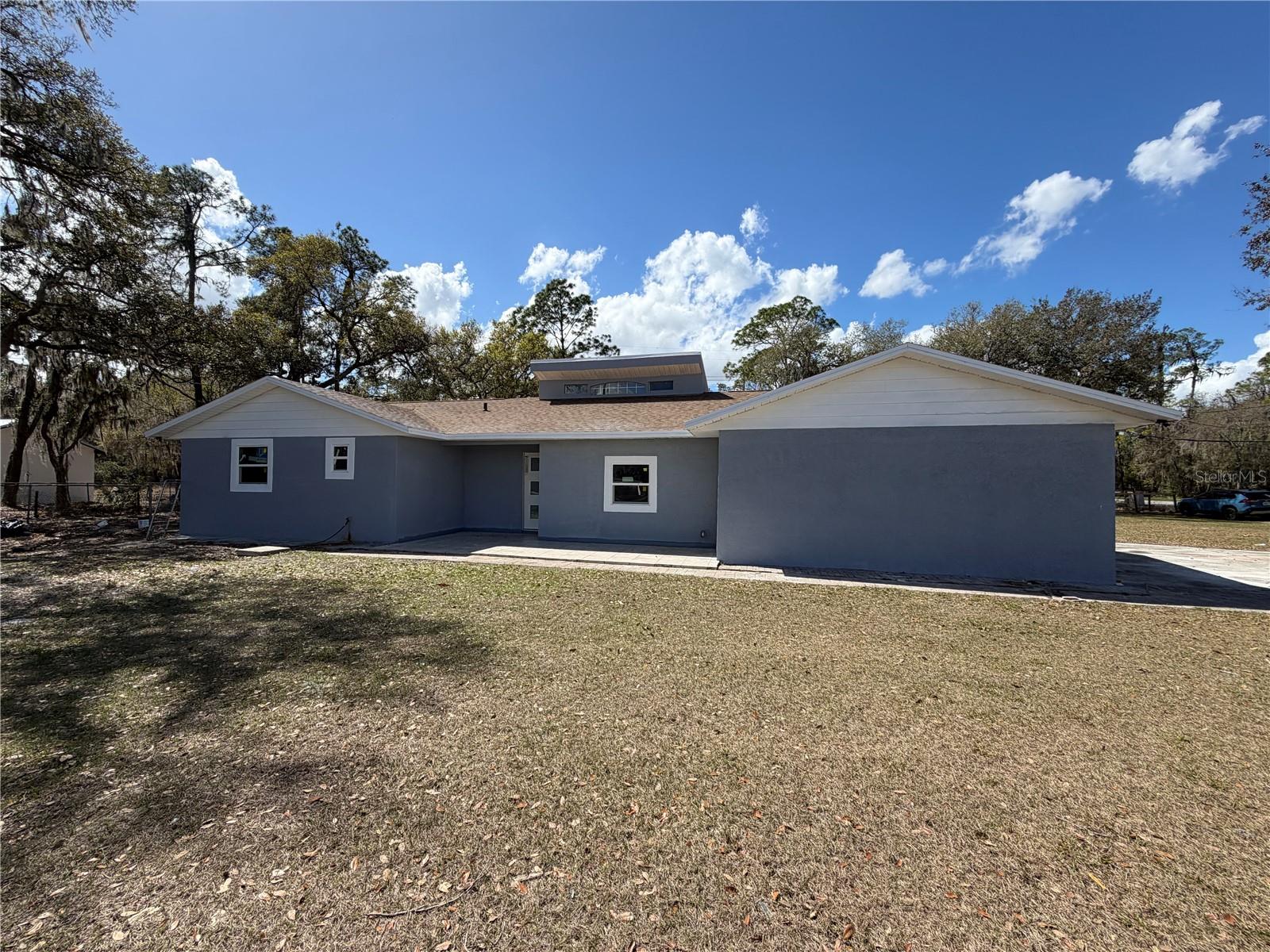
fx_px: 514
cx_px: 635
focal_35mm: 14
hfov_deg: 102.1
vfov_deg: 85.7
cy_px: 476
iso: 20
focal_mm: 2.22
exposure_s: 1/942
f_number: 2.2
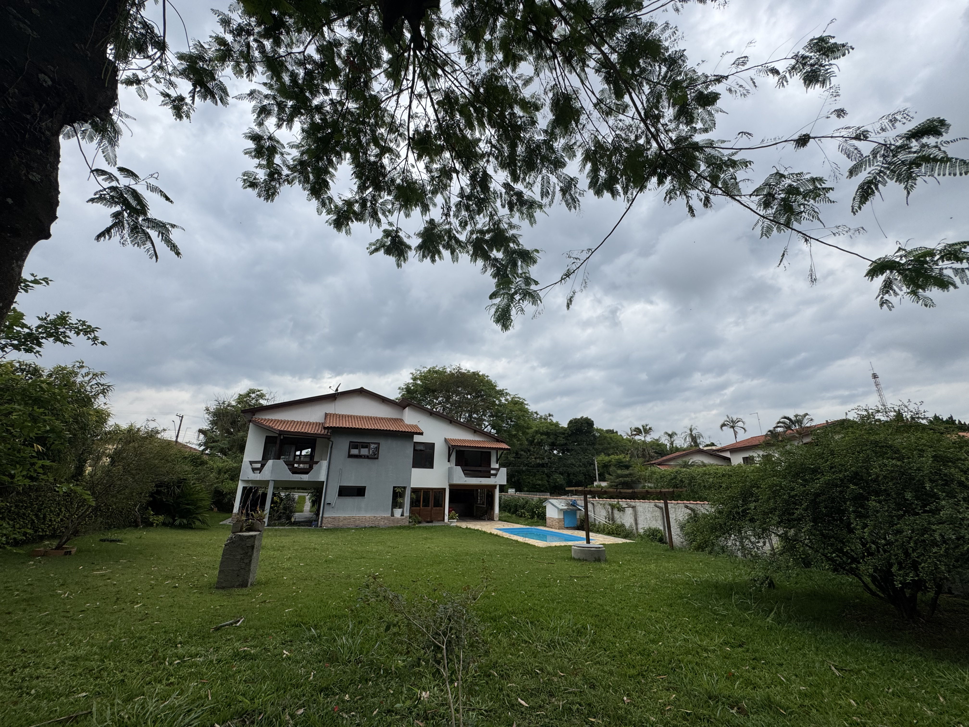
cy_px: 364
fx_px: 392
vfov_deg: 85.7
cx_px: 484
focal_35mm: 14
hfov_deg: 102.1
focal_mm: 2.22
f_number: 2.2
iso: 50
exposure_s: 1/2494
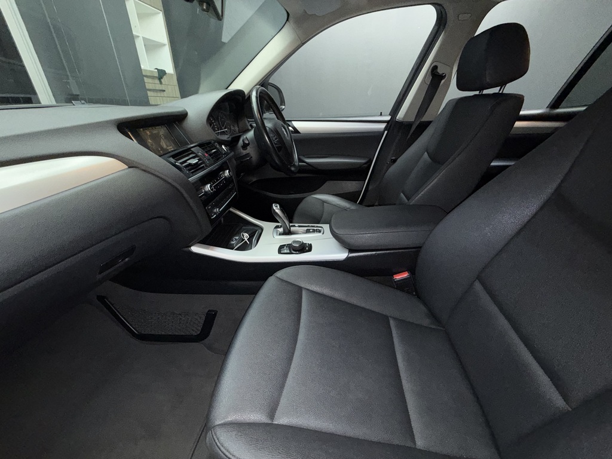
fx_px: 248
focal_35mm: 14
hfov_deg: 102.1
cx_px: 306
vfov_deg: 85.7
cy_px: 230
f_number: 2.2
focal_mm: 2.22
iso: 125
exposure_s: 1/50
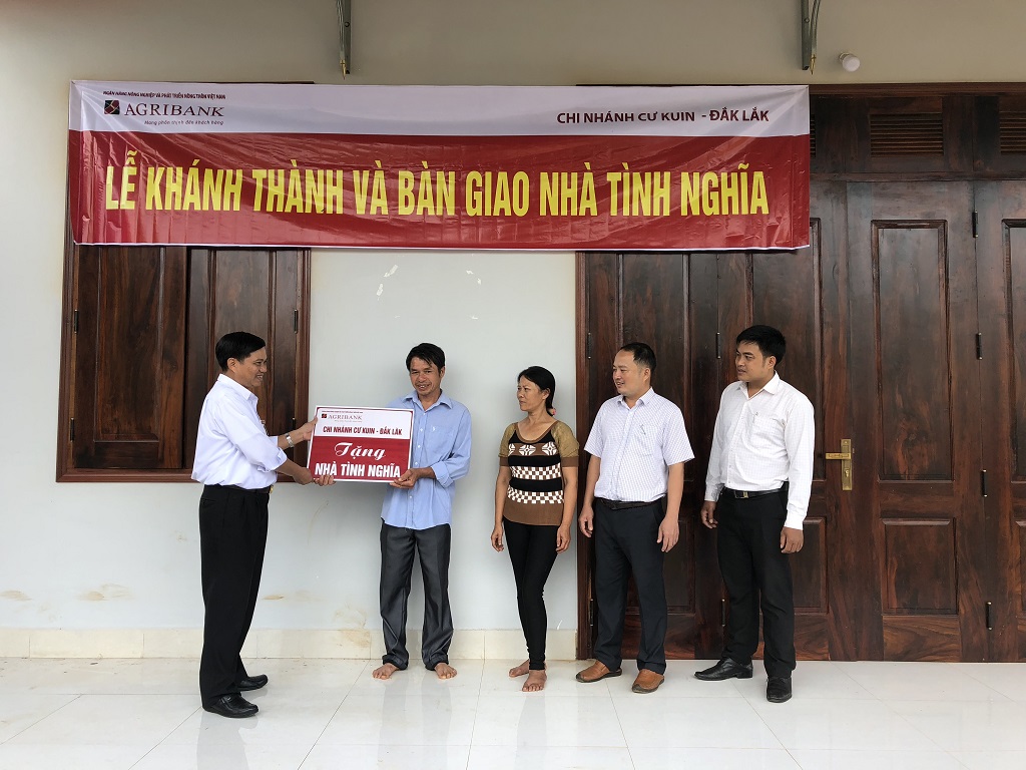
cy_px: 385
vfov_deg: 49.7
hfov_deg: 63.4
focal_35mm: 28
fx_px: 830
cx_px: 513
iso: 20
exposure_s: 1/239
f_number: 1.8
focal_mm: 3.99
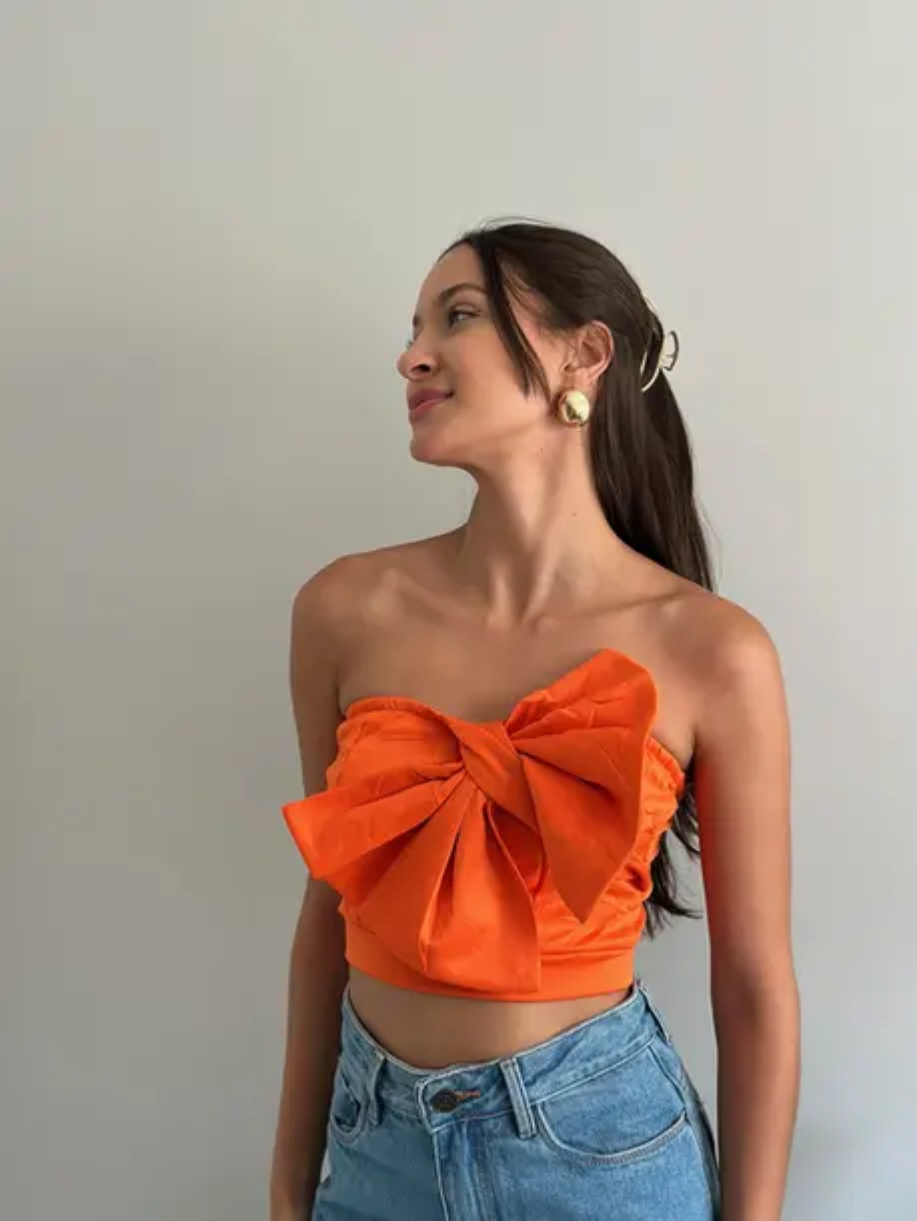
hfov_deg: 30.3
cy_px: 610
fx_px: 1694
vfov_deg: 39.6
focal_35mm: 48
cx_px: 458
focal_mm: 6.86
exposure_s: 1/170
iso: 125
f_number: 1.78
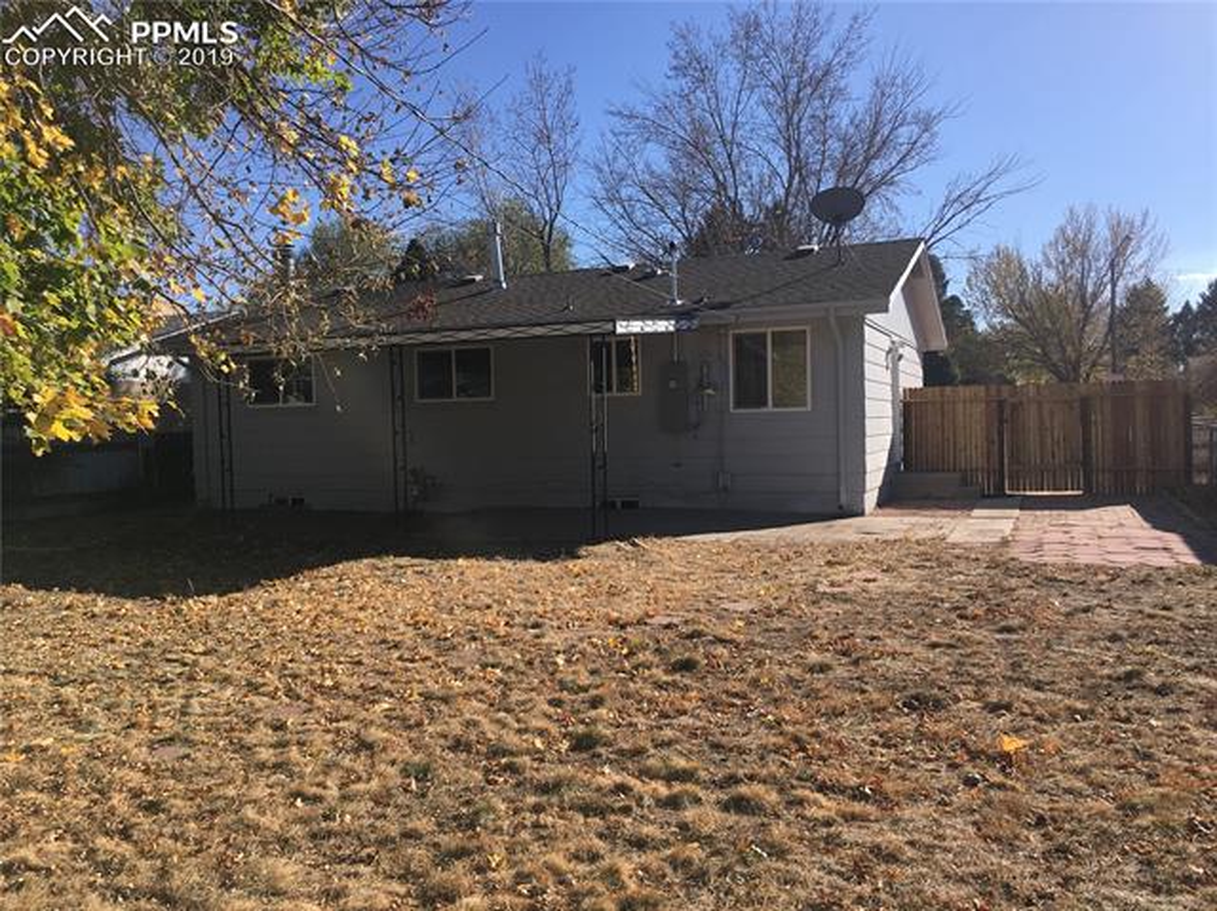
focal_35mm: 29
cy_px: 456
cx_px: 608
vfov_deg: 48.2
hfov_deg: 61.7
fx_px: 1019
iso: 25
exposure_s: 1/1672
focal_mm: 4.15
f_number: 2.2
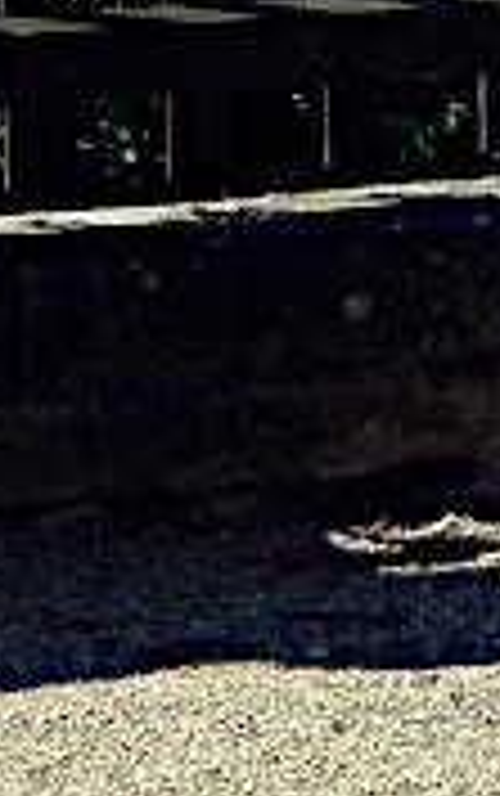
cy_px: -693
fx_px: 9526
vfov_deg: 4.7
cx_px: 941
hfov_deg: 3.0
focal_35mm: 438
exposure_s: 1/1000
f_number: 4
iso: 125
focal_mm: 10.9
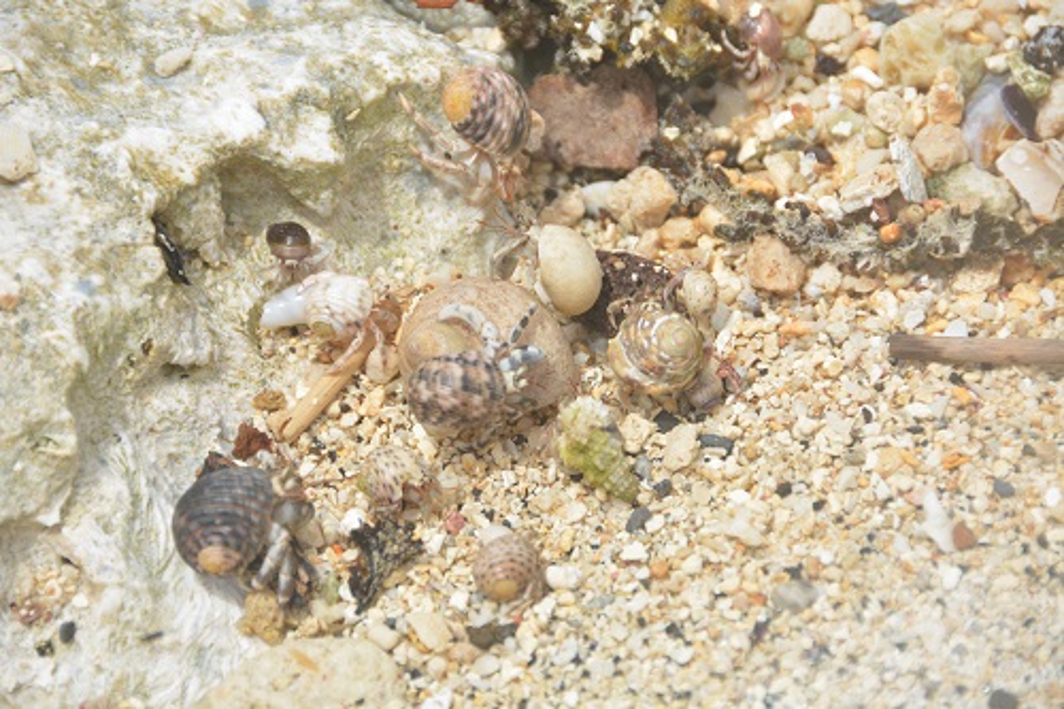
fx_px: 8863
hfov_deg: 6.9
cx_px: 532
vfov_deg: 4.6
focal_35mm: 300
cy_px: 354
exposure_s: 1/2000
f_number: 7.1
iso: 400
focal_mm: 200
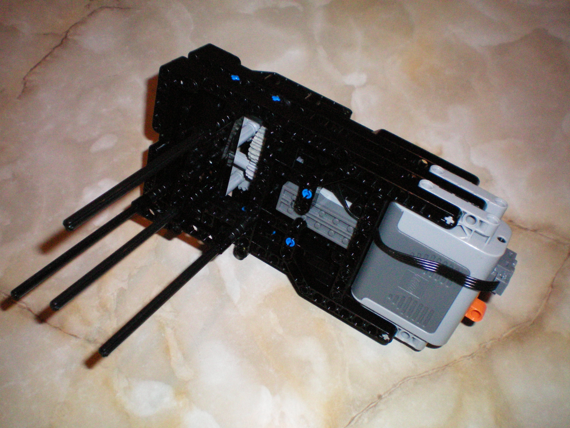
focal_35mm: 38
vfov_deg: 37.7
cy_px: 214
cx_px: 285
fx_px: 626
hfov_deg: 49.0
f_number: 4.6
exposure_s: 1/60
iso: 400
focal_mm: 6.3
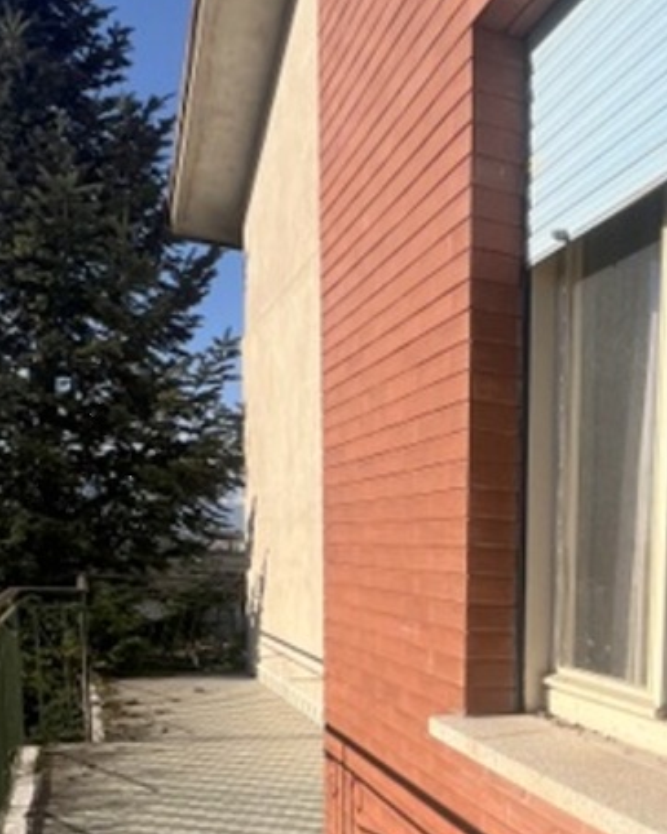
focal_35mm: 38
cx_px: 660
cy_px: 696
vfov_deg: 44.9
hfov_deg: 35.6
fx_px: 937
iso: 32
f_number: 1.8
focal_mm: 1.57
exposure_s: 1/2421
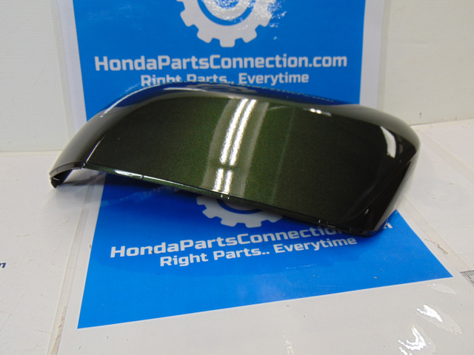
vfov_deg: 46.8
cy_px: 178
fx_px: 411
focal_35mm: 30
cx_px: 237
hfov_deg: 60.0
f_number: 3.1
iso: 80
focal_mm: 5.4
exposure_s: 1/30
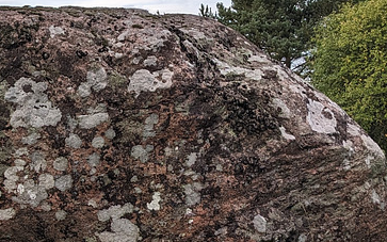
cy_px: 156
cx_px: 52
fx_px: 633
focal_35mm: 60
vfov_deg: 21.6
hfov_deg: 32.6
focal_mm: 4.38
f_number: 1.73
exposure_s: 1/249
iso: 55
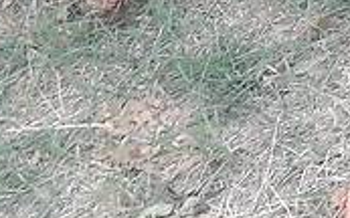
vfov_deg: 8.5
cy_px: -347
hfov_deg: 13.1
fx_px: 1306
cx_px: 714
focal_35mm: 137
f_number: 1.9
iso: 64
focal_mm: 3.7
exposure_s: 1/100
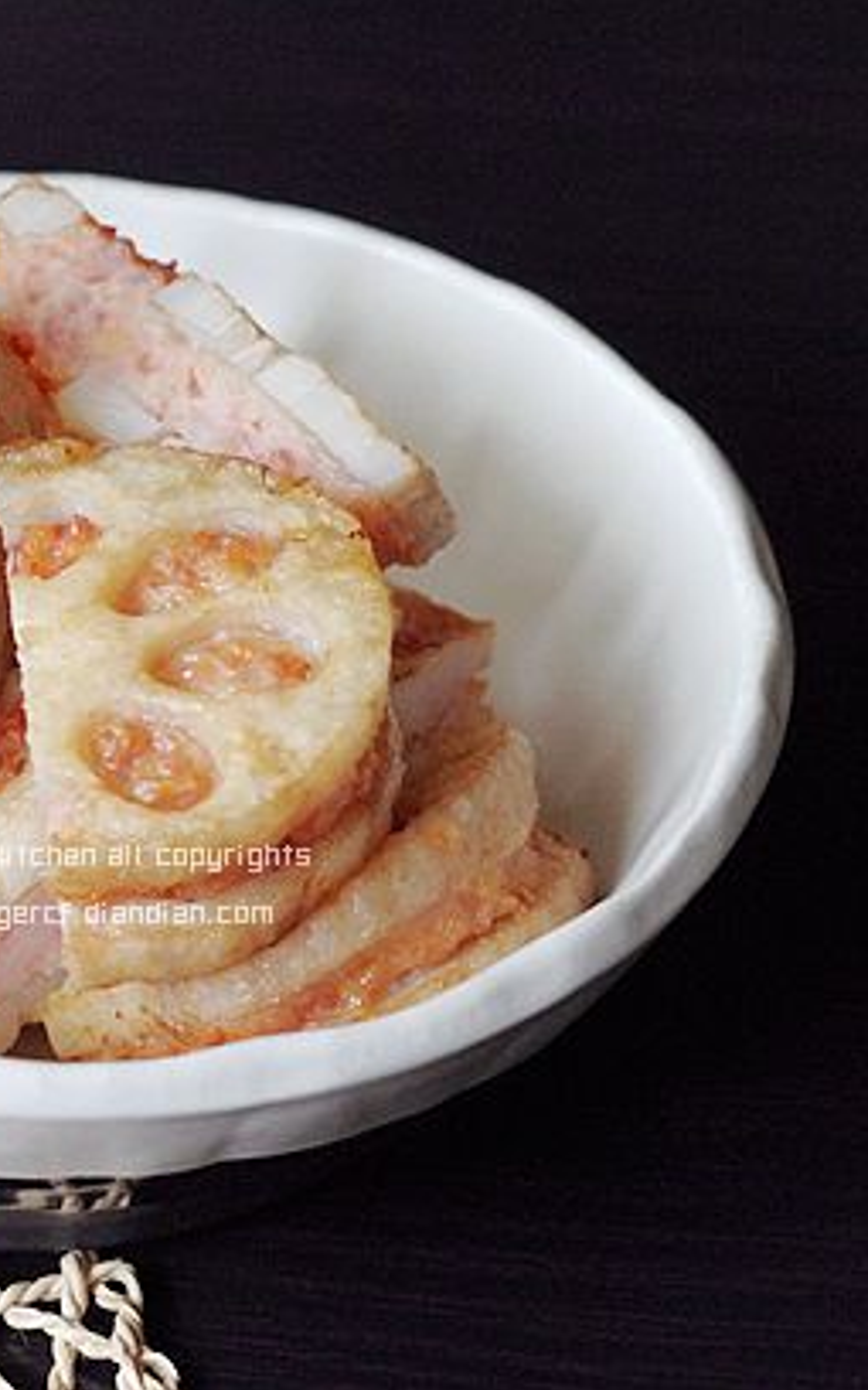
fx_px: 4391
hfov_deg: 11.2
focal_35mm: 116
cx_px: 27
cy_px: 690
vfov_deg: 18.0
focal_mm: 50
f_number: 5.6
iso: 1600
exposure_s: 1/200
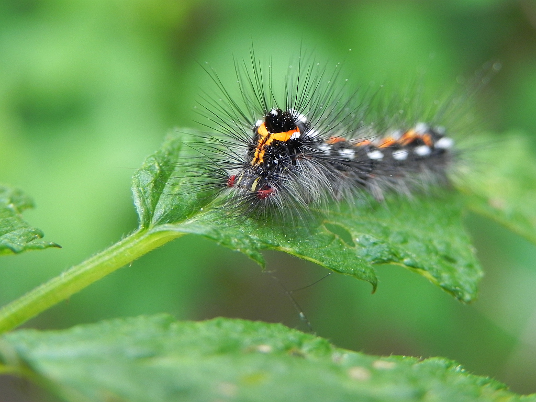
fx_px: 1471
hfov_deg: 20.7
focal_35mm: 95
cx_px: 268
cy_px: 201
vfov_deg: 15.6
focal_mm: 16.9
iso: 160
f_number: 4
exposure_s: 1/53.5
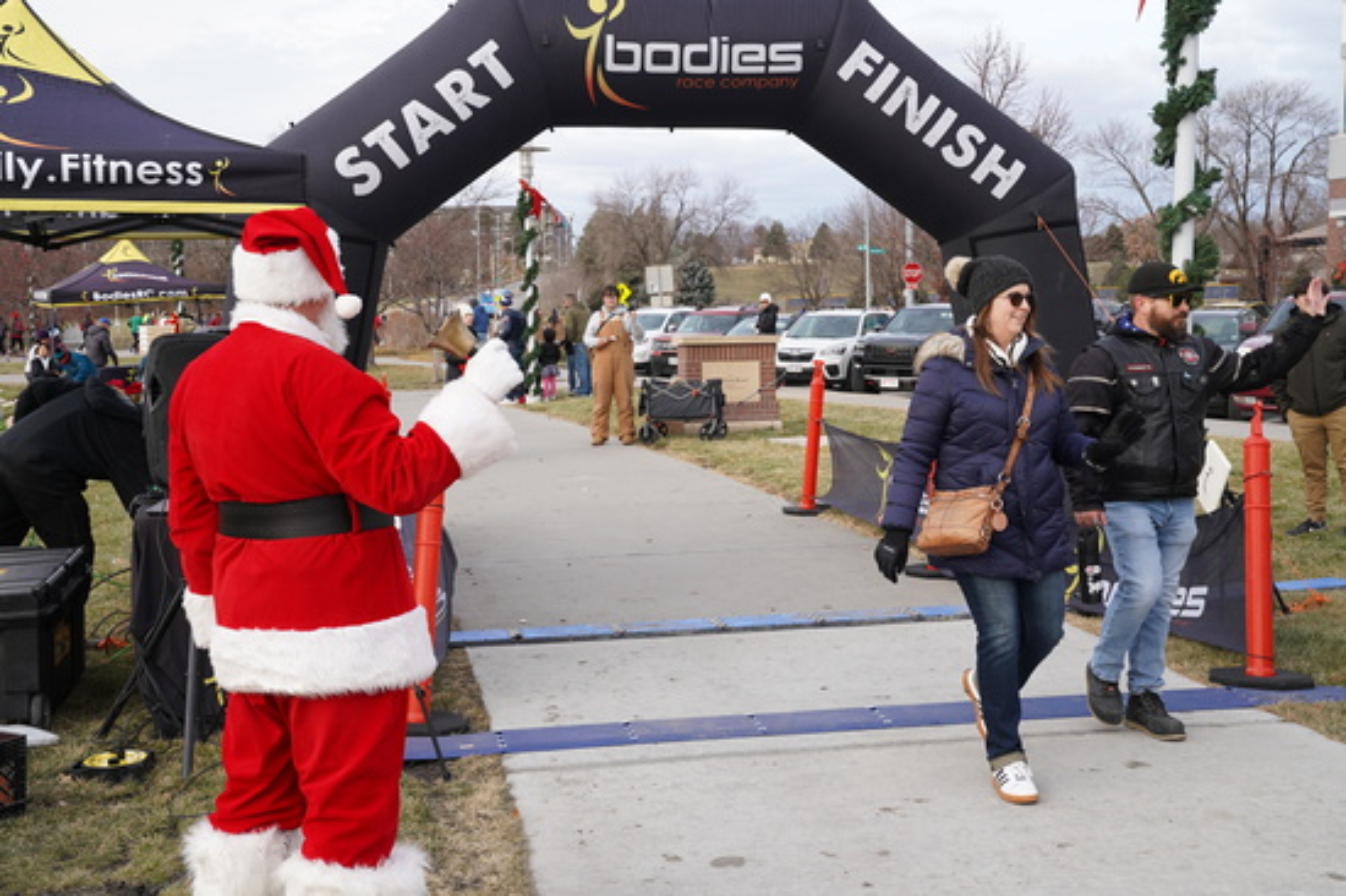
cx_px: 673
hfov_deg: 42.8
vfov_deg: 29.2
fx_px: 1719
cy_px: 448
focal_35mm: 46
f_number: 8
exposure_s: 1/500
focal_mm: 46
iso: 1600
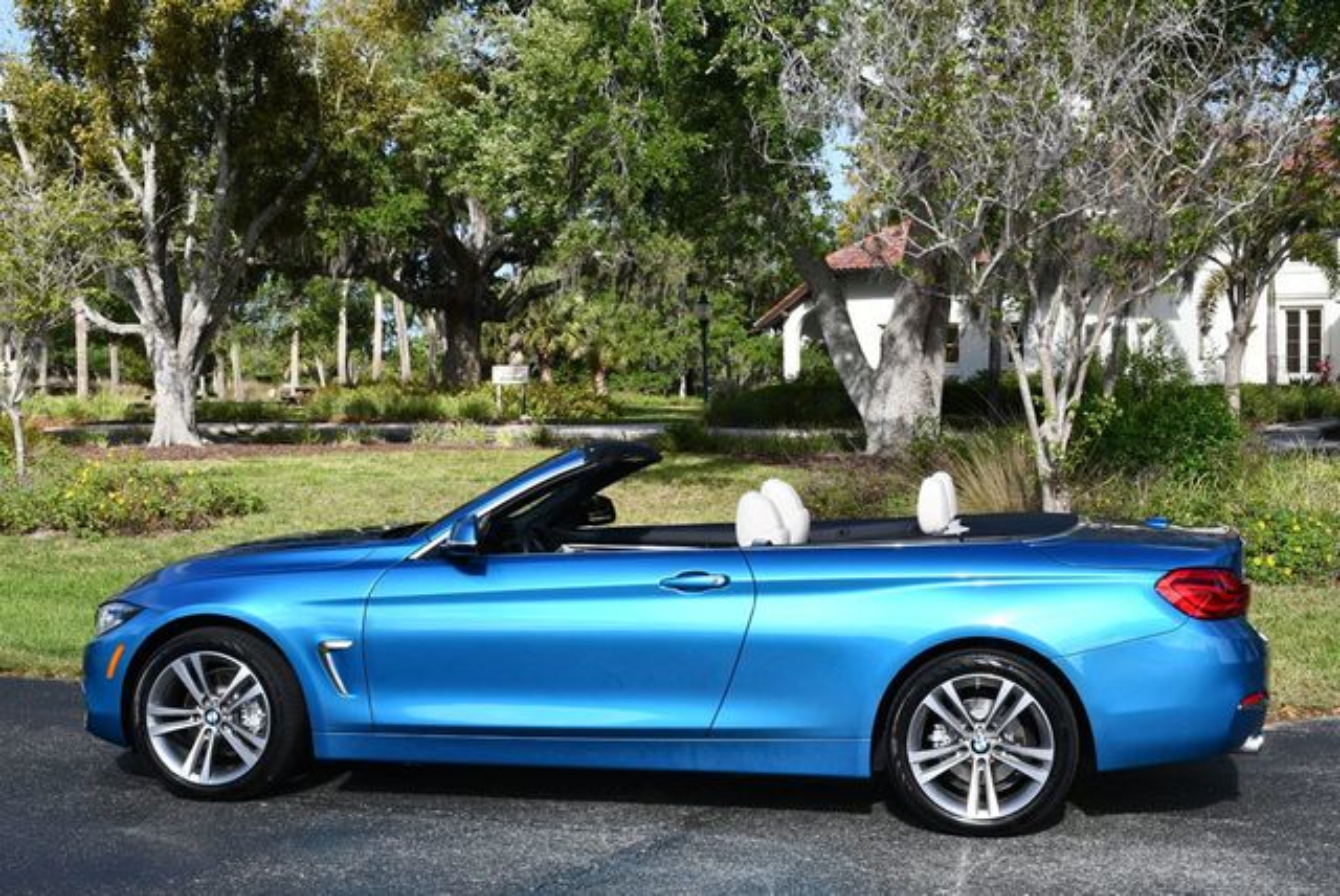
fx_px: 1937
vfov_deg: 26.0
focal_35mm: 52
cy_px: 448
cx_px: 670
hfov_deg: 38.2
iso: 110
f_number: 8
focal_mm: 26
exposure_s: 1/250
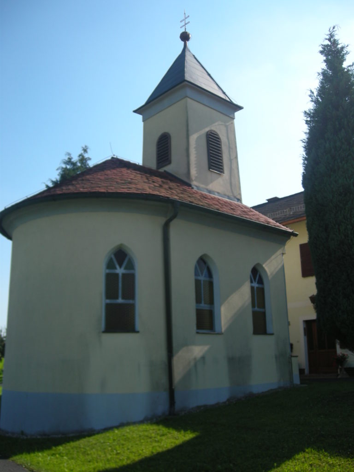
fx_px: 477
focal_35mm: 35
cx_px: 177
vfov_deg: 52.6
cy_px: 236
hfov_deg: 40.7
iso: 50
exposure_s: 1/180
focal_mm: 5.7
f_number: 5.7
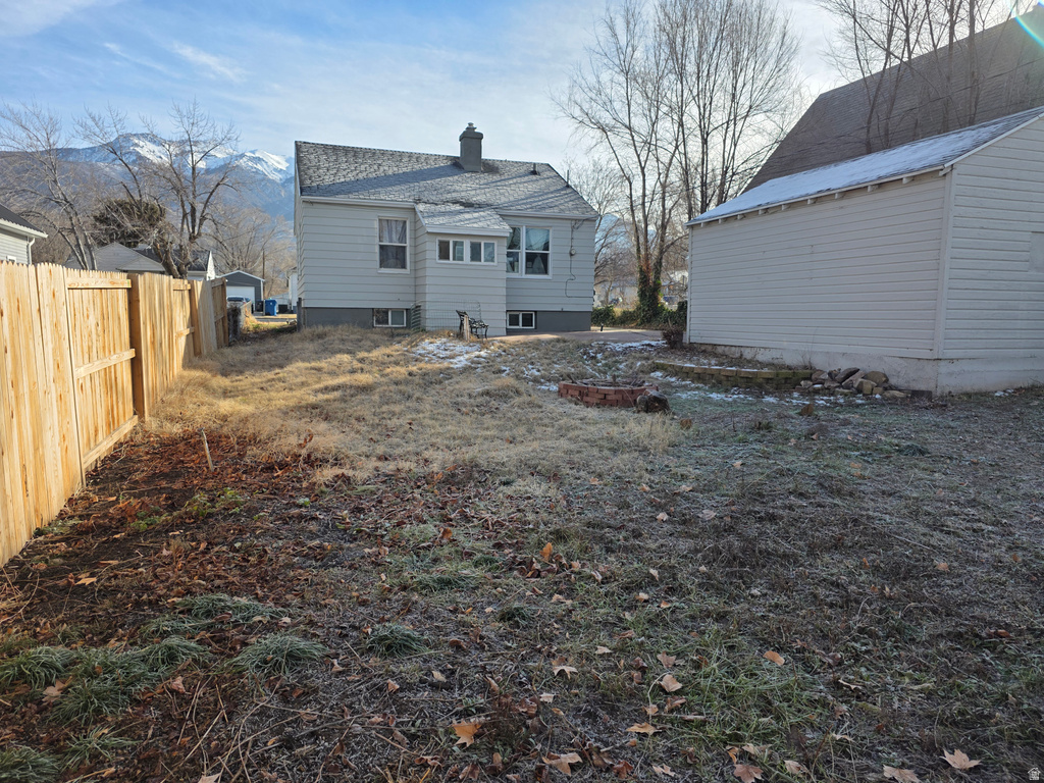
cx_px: 522
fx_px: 694
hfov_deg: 73.9
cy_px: 392
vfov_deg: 58.9
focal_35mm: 23
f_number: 1.7
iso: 80
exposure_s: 1/3647
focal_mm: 6.3
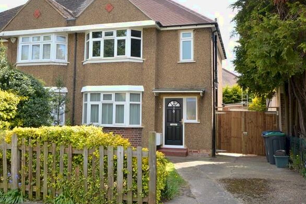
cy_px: 84
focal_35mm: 36
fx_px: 306
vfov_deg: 36.7
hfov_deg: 53.2
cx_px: 149
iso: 800
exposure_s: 1/160
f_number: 14
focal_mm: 20
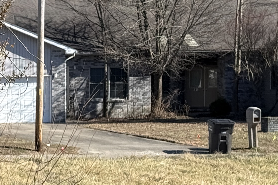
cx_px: -165
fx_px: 1397
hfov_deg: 10.9
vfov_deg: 7.6
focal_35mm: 181
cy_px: 169
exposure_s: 1/2762
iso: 64
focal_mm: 6.76
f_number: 1.78
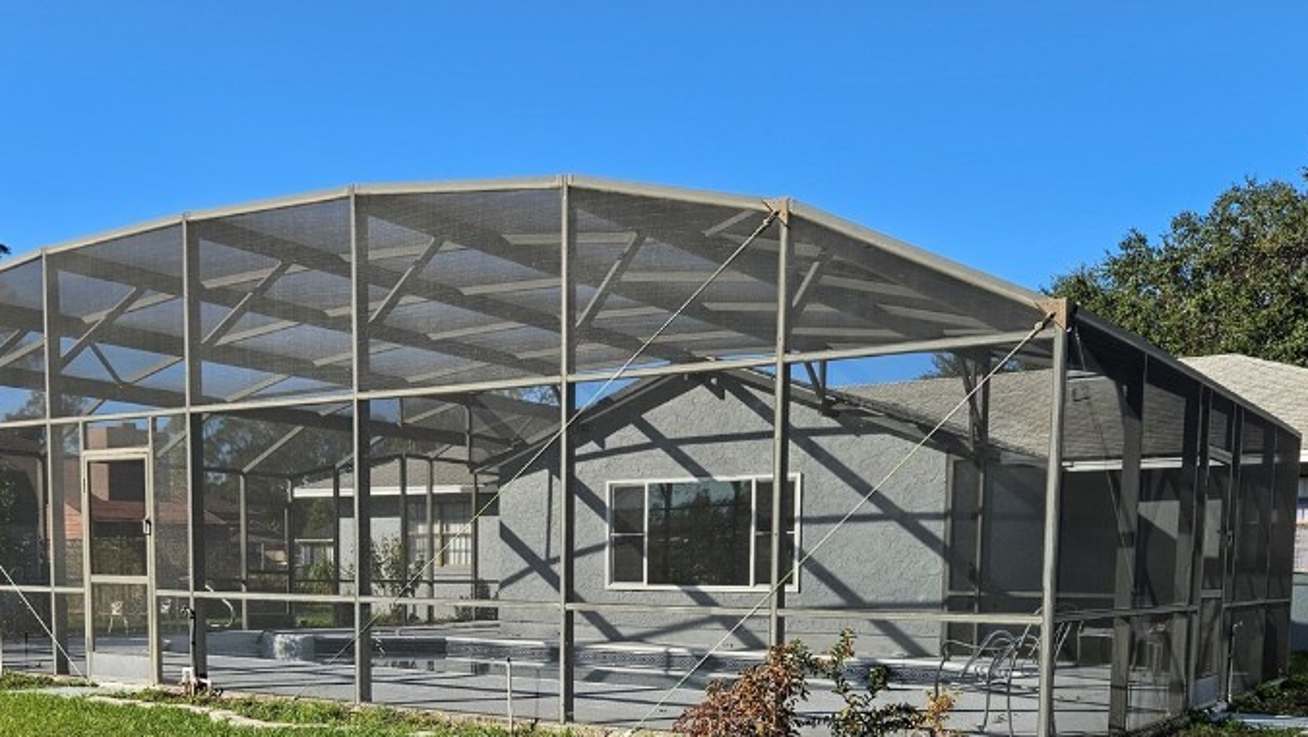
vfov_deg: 29.9
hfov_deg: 52.8
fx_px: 1318
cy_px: 659
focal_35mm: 38
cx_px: 638
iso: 32
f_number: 1.8
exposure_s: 1/2000
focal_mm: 5.4
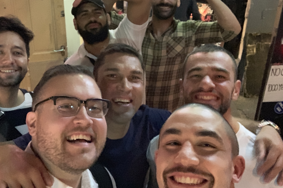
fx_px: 314
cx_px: 122
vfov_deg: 33.4
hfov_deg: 48.3
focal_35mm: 40
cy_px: 90
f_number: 2.2
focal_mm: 2.87
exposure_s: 1/17
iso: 1000
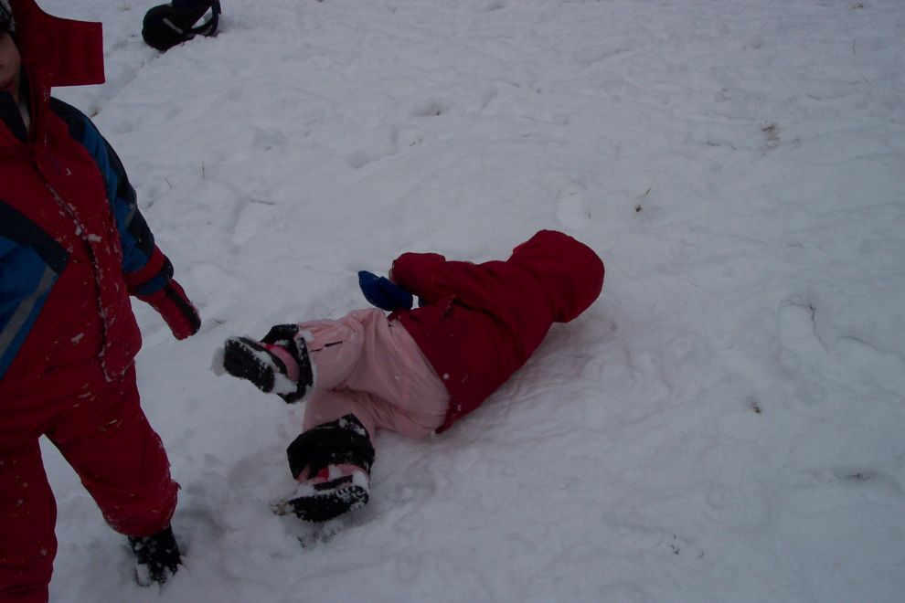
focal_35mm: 38
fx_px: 955
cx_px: 452
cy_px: 302
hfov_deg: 50.7
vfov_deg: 35.1
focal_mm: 8
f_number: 4.8
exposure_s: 1/1000
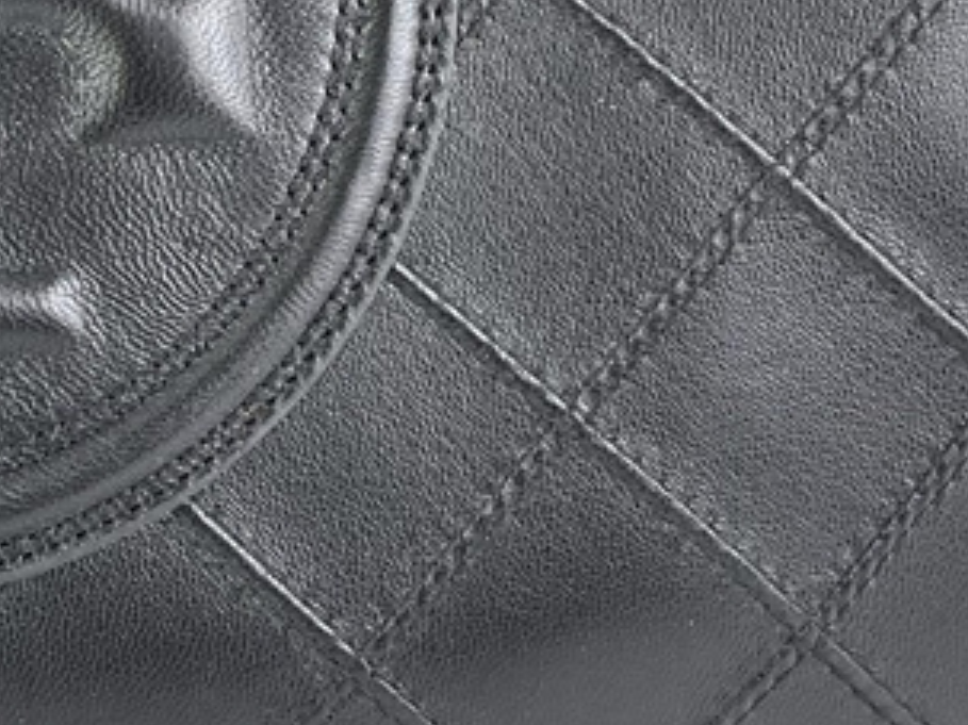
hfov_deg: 17.9
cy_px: -105
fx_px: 2879
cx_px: -278
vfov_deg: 14.0
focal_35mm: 103
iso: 50
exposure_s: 1/100
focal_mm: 4.2
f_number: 1.6
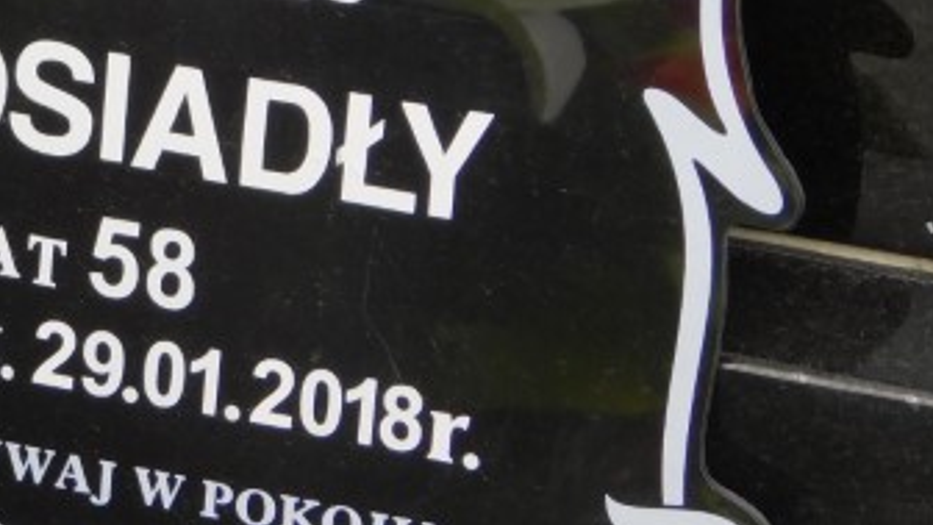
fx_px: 5913
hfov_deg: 9.0
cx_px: 78
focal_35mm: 239
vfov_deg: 5.1
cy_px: 86
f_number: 4.8
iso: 125
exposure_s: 1/160
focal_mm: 20.3
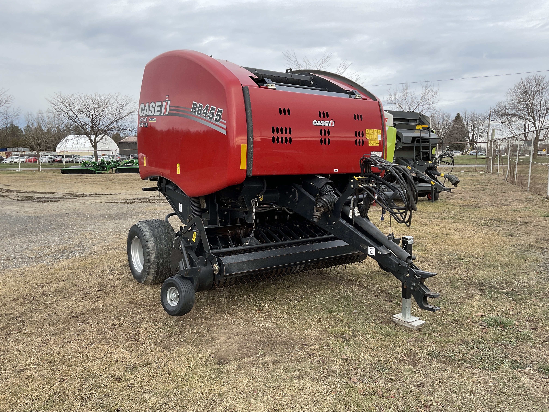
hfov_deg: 61.7
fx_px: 460
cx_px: 274
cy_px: 206
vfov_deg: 48.2
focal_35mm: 29
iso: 16
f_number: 1.8
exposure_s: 1/450
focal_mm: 3
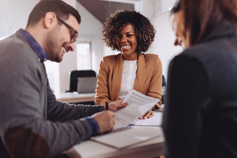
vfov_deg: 37.9
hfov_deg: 54.4
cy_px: 79
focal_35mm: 35
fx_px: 230
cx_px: 118
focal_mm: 35
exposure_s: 1/640
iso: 100
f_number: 1.4
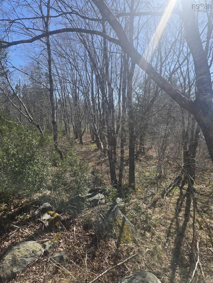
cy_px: 142
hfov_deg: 58.9
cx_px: 106
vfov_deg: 73.9
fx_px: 189
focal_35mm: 23
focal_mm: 5.4
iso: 25
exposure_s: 1/1105
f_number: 1.8
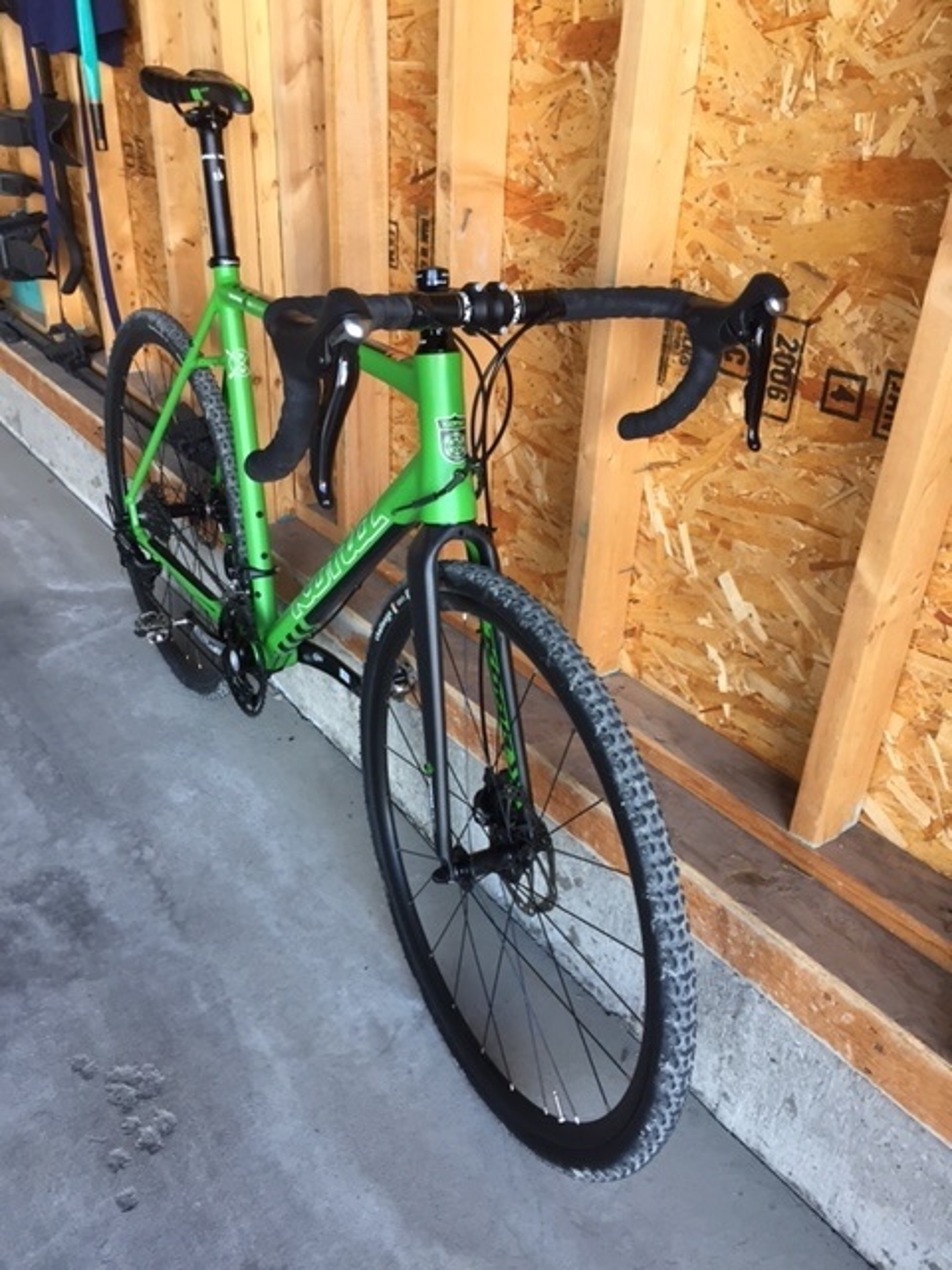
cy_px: 635
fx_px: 1063
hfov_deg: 48.2
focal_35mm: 29
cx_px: 476
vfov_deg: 61.7
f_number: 2.2
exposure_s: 1/30
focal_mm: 4.15
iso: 40
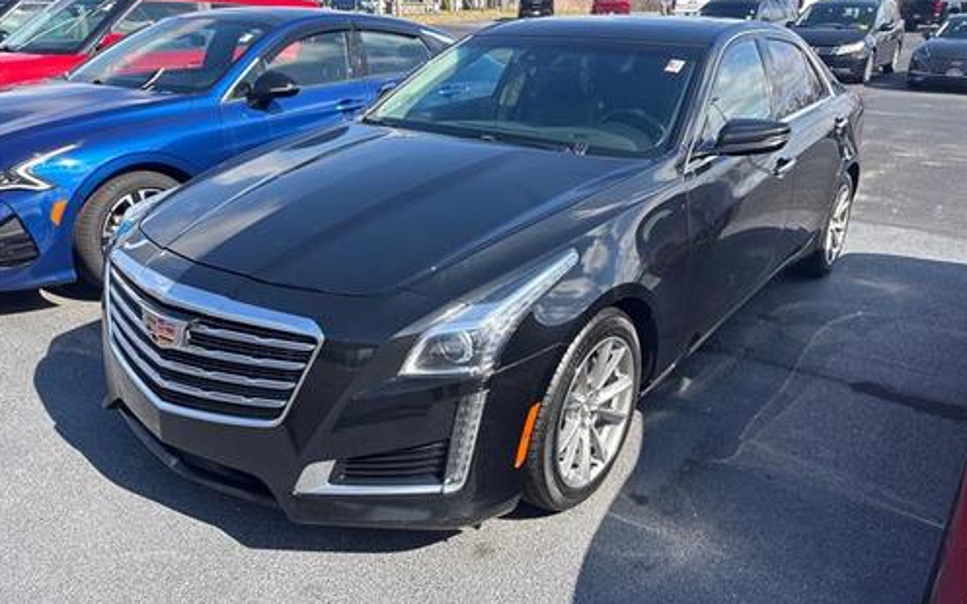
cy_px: 308
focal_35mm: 28
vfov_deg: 44.5
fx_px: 738
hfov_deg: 66.5
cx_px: 482
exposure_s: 1/1117
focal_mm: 5.96
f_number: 1.6
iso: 50
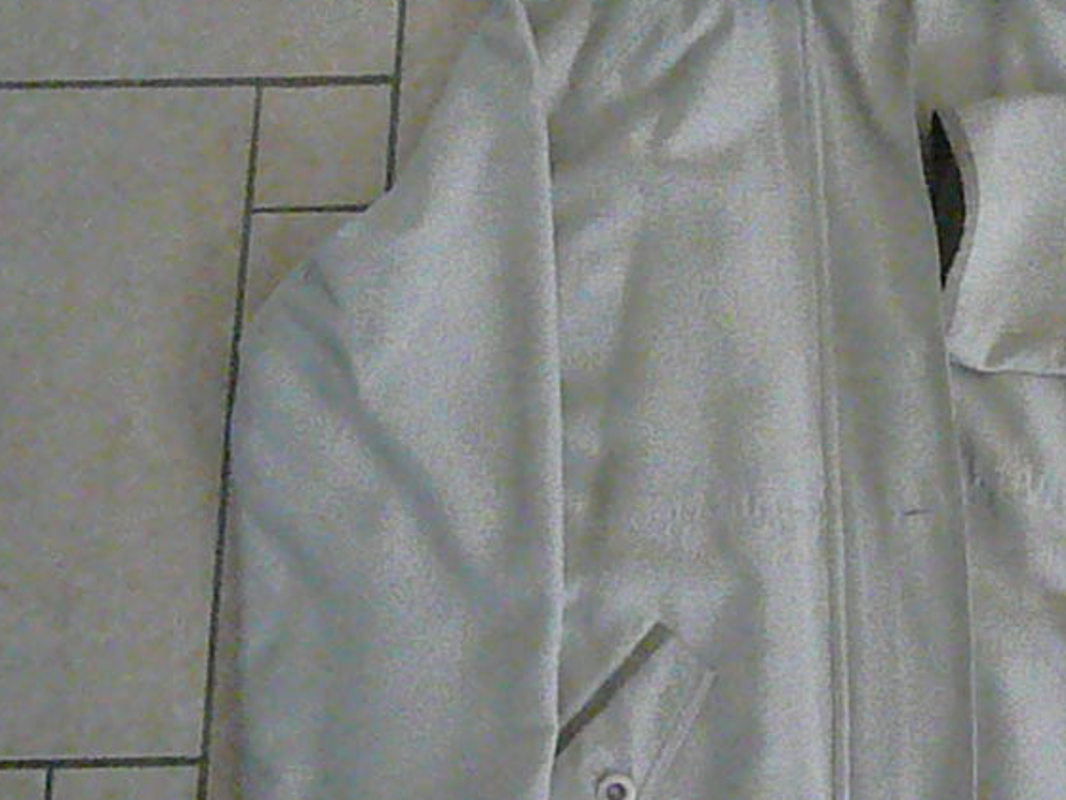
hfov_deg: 36.4
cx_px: 912
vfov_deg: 29.1
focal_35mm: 50
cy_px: 472
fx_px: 1540
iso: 3200
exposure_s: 1/320
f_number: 2.8
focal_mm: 4.6
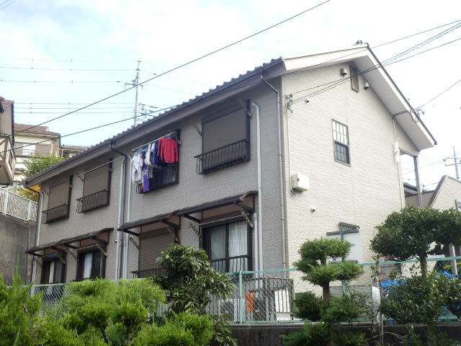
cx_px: 230
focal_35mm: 44
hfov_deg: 42.9
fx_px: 586
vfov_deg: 32.9
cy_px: 173
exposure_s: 1/160
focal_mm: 7.9
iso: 80
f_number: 4.2
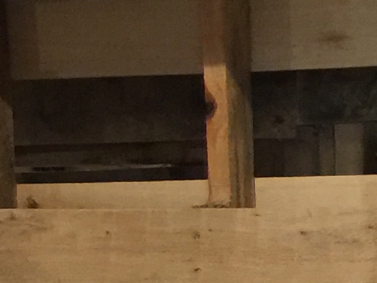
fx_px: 2059
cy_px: 604
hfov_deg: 10.4
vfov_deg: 7.5
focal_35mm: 189
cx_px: 318
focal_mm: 4.15
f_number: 2.2
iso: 125
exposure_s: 1/10
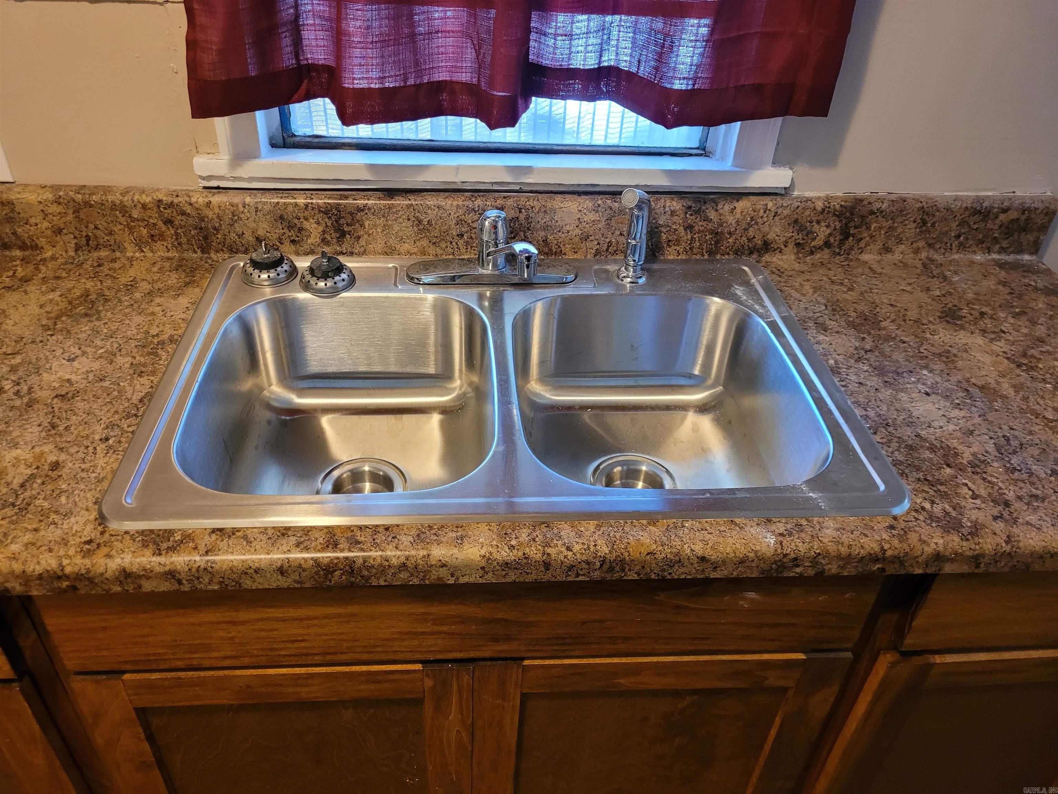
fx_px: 795
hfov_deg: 67.3
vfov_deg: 53.1
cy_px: 397
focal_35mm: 26
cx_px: 529
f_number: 1.8
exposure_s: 1/40
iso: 320
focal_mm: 5.4
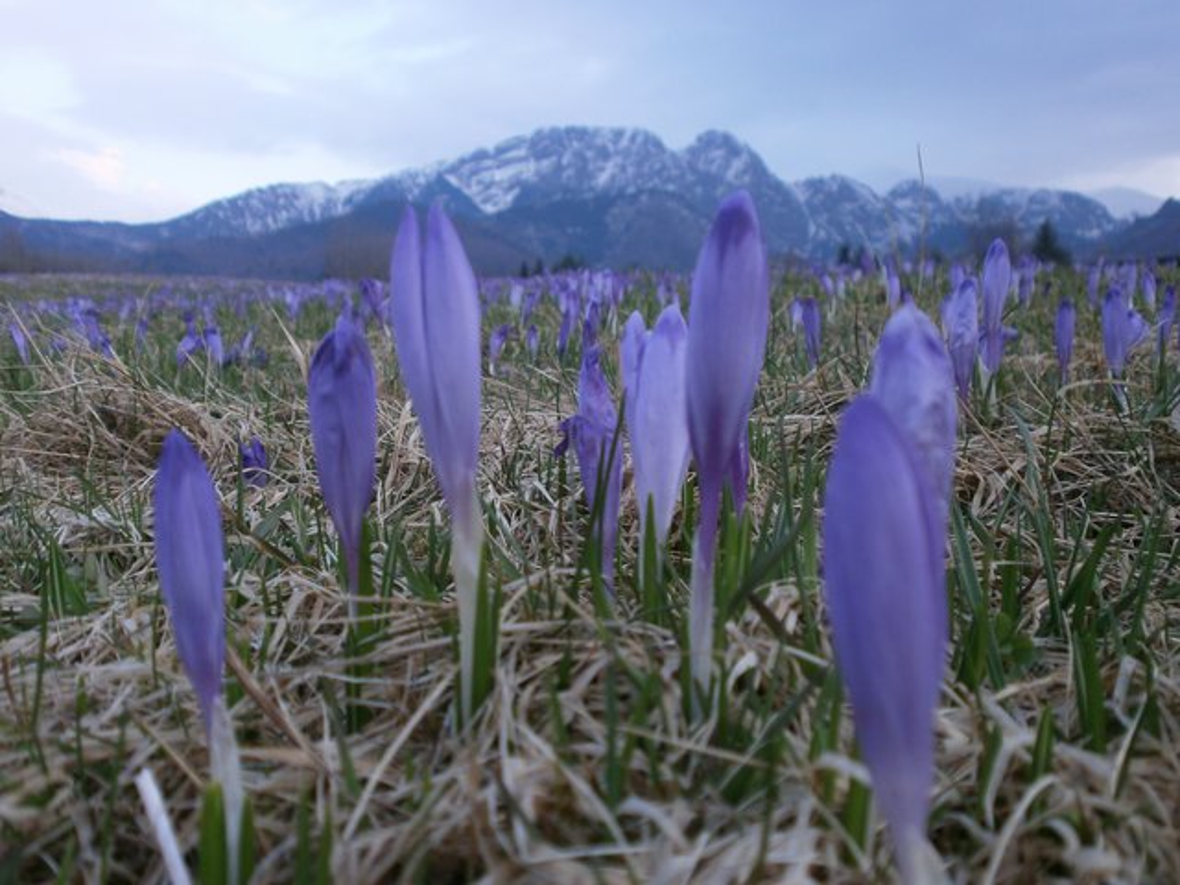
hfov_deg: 56.8
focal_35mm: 32
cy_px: 442
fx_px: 1091
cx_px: 590
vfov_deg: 44.2
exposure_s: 1/60
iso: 100
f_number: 3.1
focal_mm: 5.8
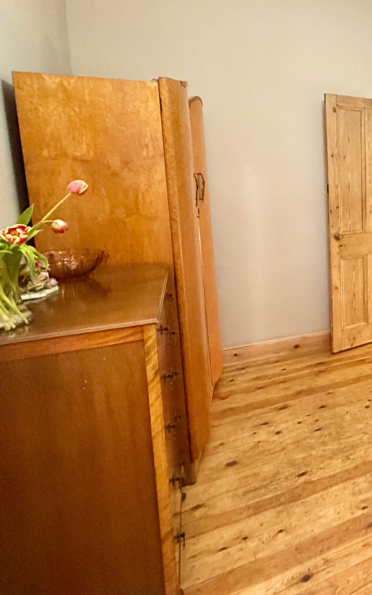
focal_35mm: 27
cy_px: 228
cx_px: 462
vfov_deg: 67.5
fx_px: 438
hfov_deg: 34.9
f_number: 2.2
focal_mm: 2.22
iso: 400
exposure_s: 1/50
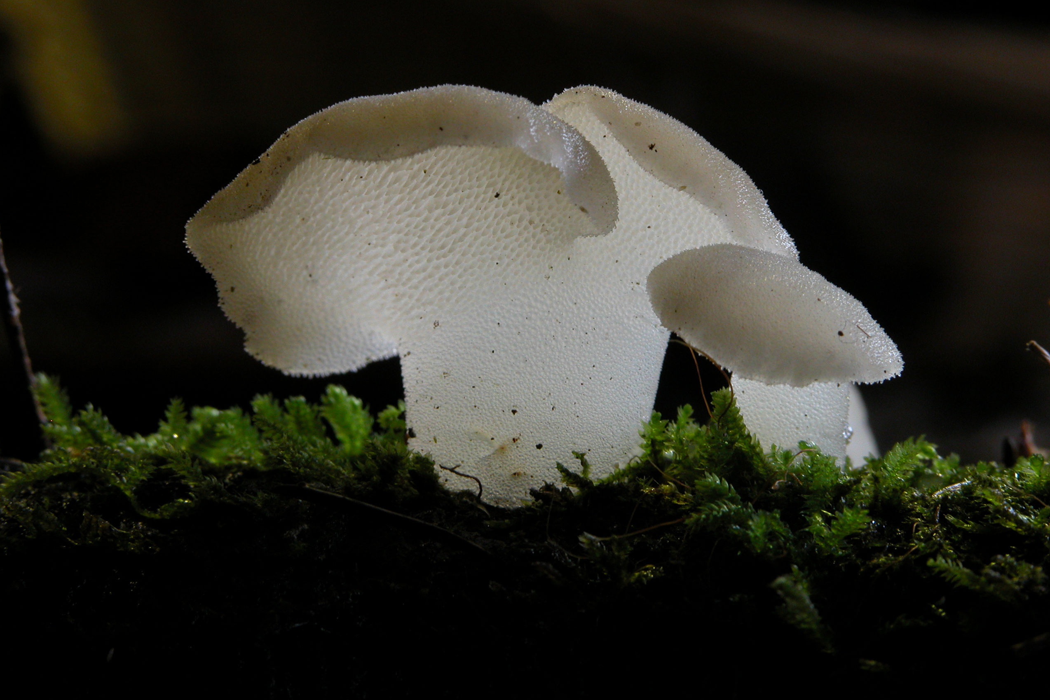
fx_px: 6796
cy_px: 342
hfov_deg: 8.8
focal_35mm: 233
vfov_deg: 5.9
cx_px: 524
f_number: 7.3
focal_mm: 56.7
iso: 212
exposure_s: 1/3.6
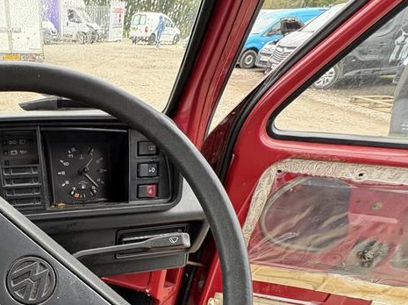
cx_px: 86
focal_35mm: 27
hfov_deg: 60.5
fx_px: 318
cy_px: 264
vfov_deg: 47.1
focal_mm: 2.22
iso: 200
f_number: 2.2
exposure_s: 1/99
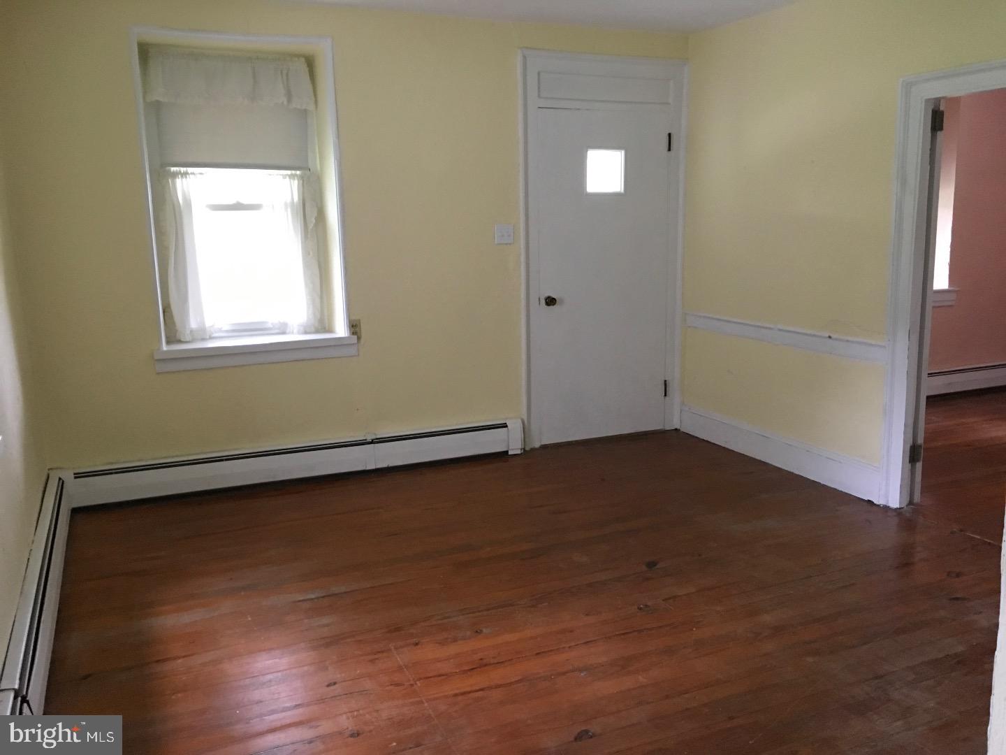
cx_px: 503
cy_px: 378
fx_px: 843
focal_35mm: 29
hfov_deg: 61.7
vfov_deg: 48.2
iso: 200
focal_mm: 4.15
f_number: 2.2
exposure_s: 1/24
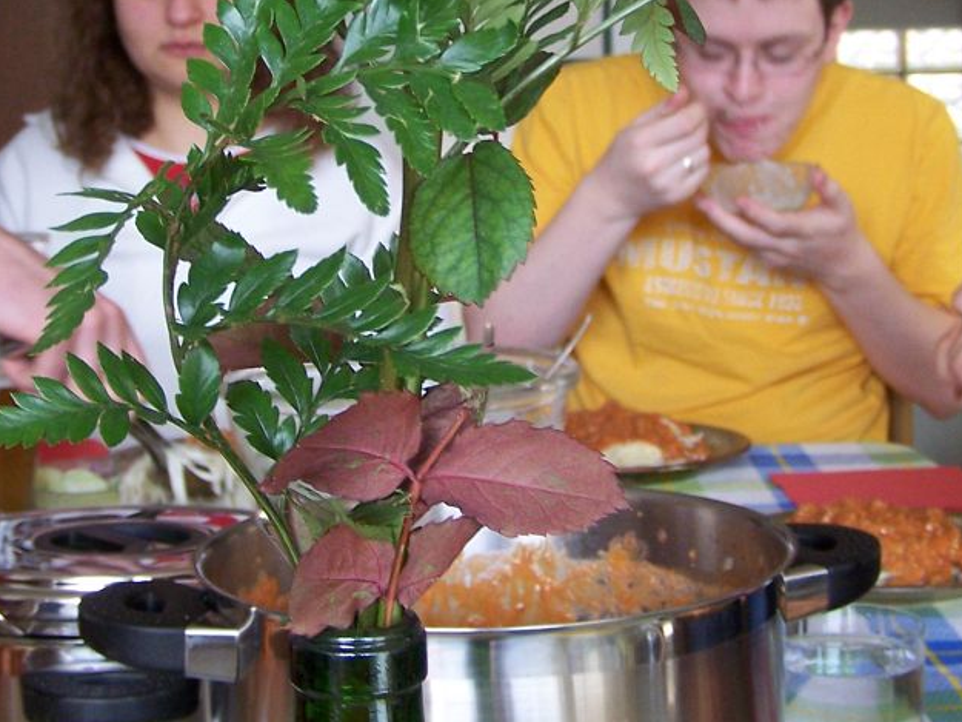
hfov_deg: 27.8
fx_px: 1946
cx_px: 477
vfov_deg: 20.7
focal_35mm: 70
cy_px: 119
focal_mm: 6.3
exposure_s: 1/20
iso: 140
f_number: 2.8
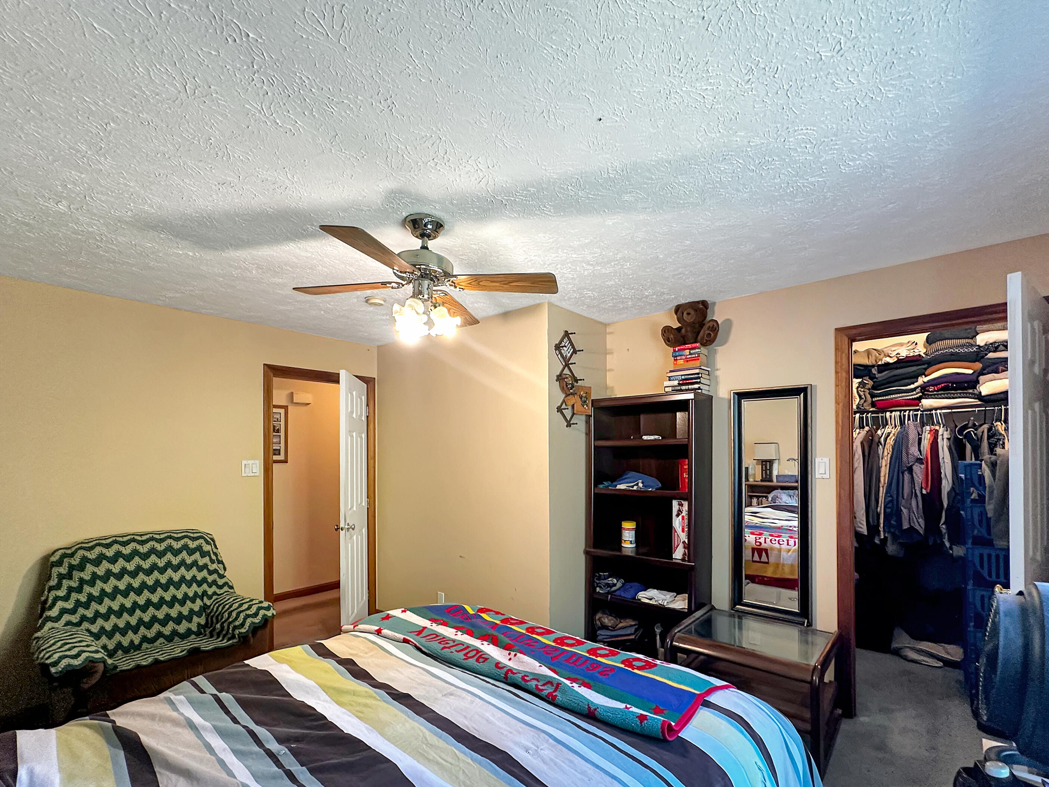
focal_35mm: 15
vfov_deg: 81.7
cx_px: 553
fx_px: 455
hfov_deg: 98.1
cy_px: 416
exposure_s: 1/60
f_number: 2.2
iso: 250
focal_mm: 2.22
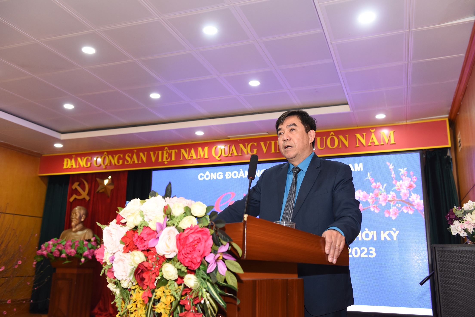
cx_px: 238
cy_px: 158
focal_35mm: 35
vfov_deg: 37.9
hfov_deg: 54.4
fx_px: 462
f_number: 4.5
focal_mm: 35
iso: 800
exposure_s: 1/60
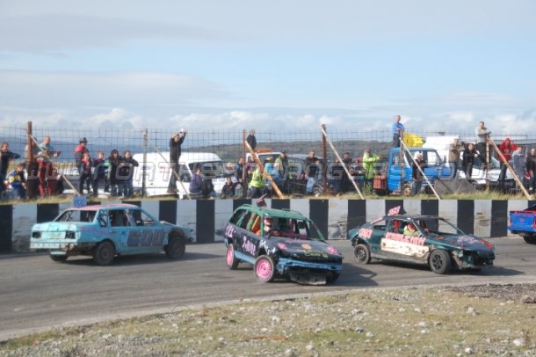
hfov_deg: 23.5
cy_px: 174
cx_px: 268
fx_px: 1288
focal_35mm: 87
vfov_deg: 15.8
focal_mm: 55
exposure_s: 1/1000
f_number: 5.3
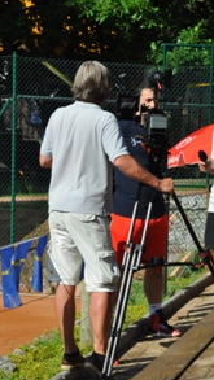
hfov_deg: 9.7
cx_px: 132
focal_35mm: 125
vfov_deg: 17.2
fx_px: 1260
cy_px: 188
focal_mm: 52
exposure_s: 1/2000
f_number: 7.1
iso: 400
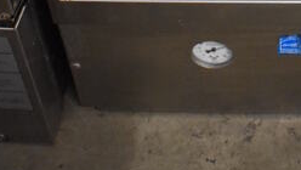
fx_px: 831
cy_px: -253
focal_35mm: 104
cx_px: 286
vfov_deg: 10.0
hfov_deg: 20.0
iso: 3600
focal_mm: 18
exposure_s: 1/125
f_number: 3.5
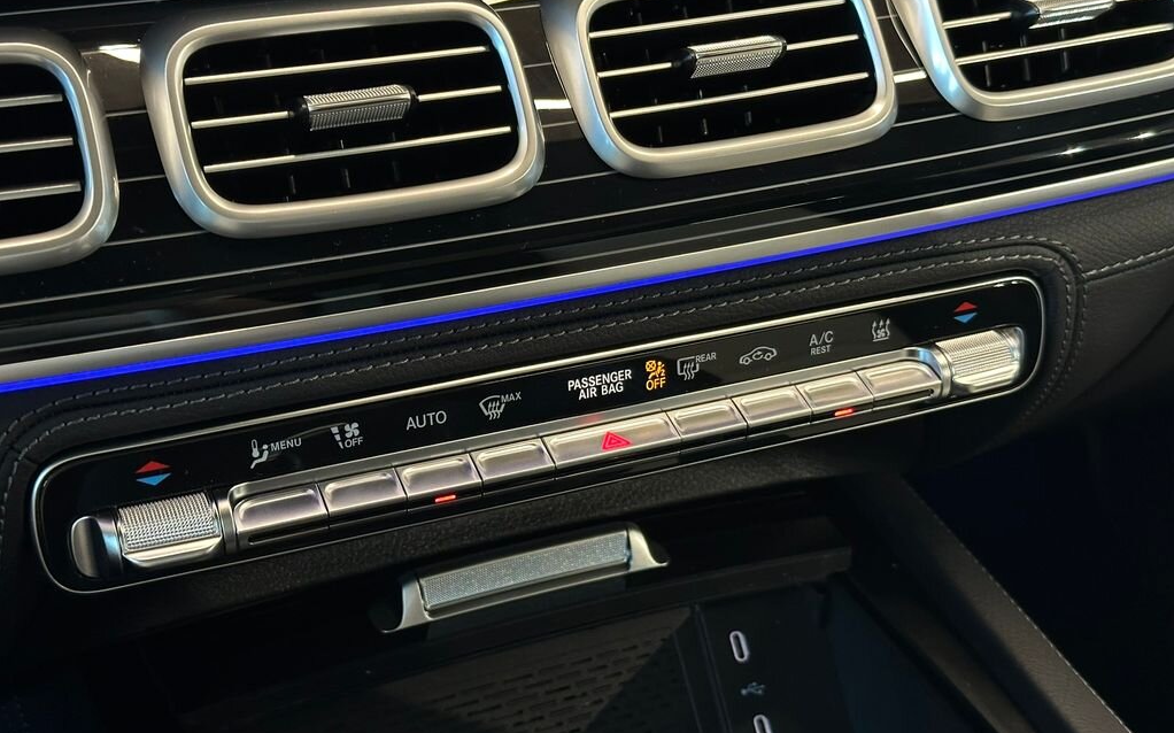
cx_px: 587
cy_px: 353
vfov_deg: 25.3
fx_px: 1631
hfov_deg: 39.6
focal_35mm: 51
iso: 320
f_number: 1.78
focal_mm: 6.86
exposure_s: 1/40
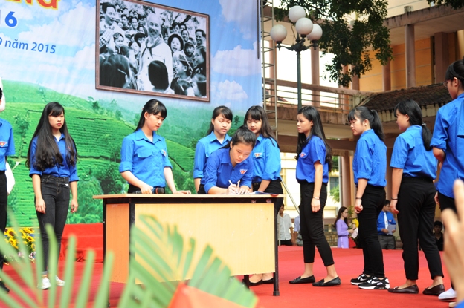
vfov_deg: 22.6
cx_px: 232
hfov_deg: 33.4
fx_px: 773
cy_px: 154
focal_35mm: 60
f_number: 6.3
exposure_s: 1/100
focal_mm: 60
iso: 250
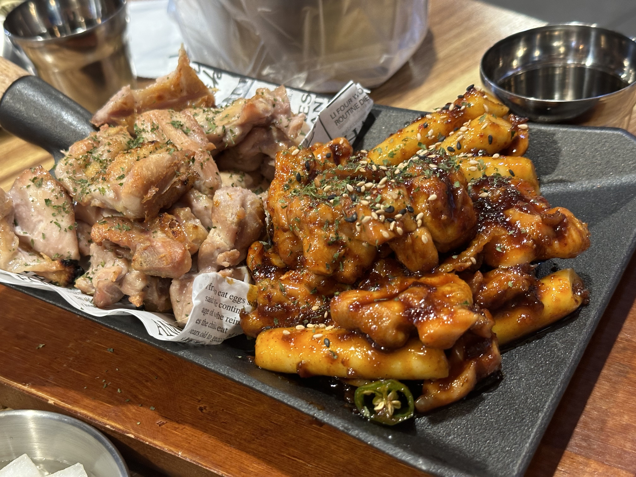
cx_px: 318
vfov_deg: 30.3
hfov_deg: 39.7
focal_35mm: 48
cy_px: 238
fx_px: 882
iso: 250
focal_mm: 6.86
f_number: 1.78
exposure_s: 1/40
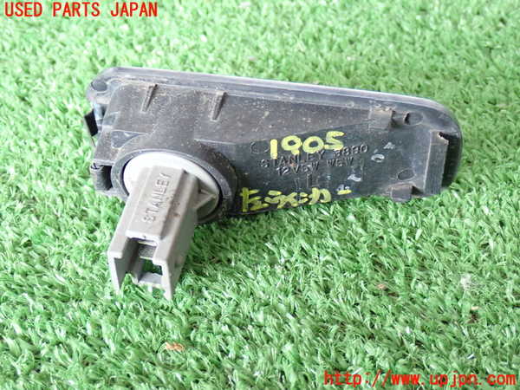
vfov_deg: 23.7
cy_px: 195
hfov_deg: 31.2
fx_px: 931
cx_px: 260
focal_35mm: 62
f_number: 3.6
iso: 800
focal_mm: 11.09
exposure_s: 1/60
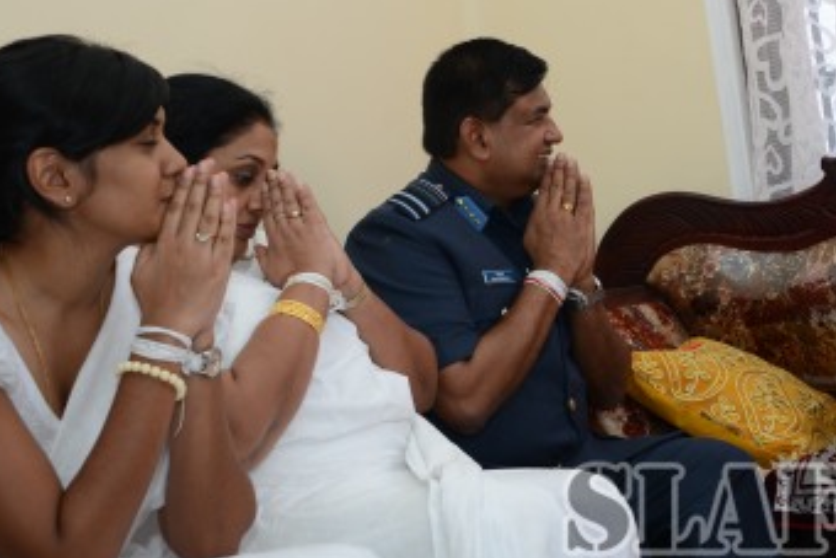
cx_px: 631
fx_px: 1556
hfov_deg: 29.6
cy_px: 165
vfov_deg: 20.2
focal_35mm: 67
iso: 800
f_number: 6.3
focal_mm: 38
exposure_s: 1/125
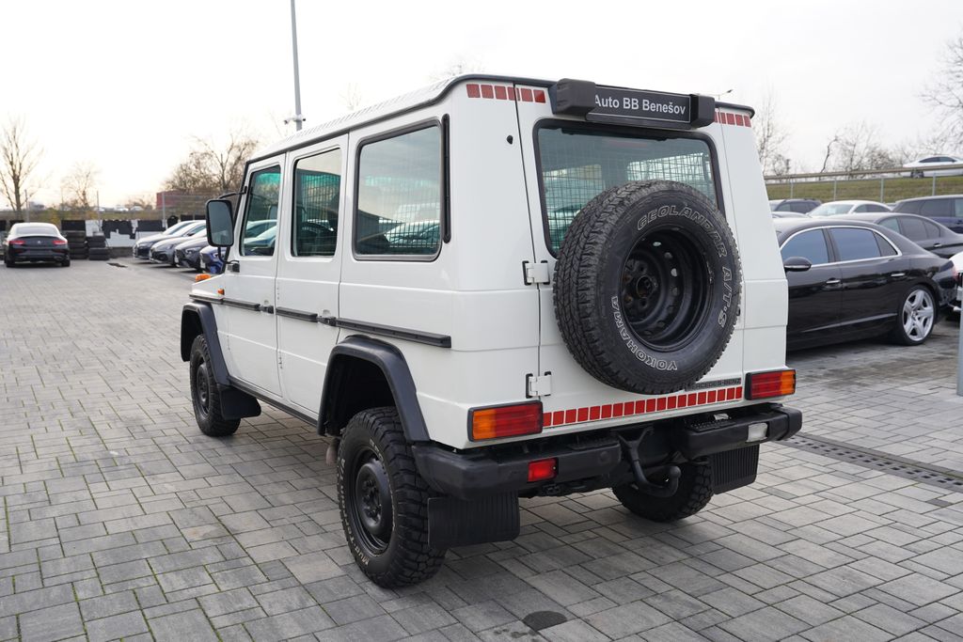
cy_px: 321
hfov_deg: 60.3
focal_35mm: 31
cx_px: 482
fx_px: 829
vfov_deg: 42.3
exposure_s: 1/100
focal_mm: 31
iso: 100
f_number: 5
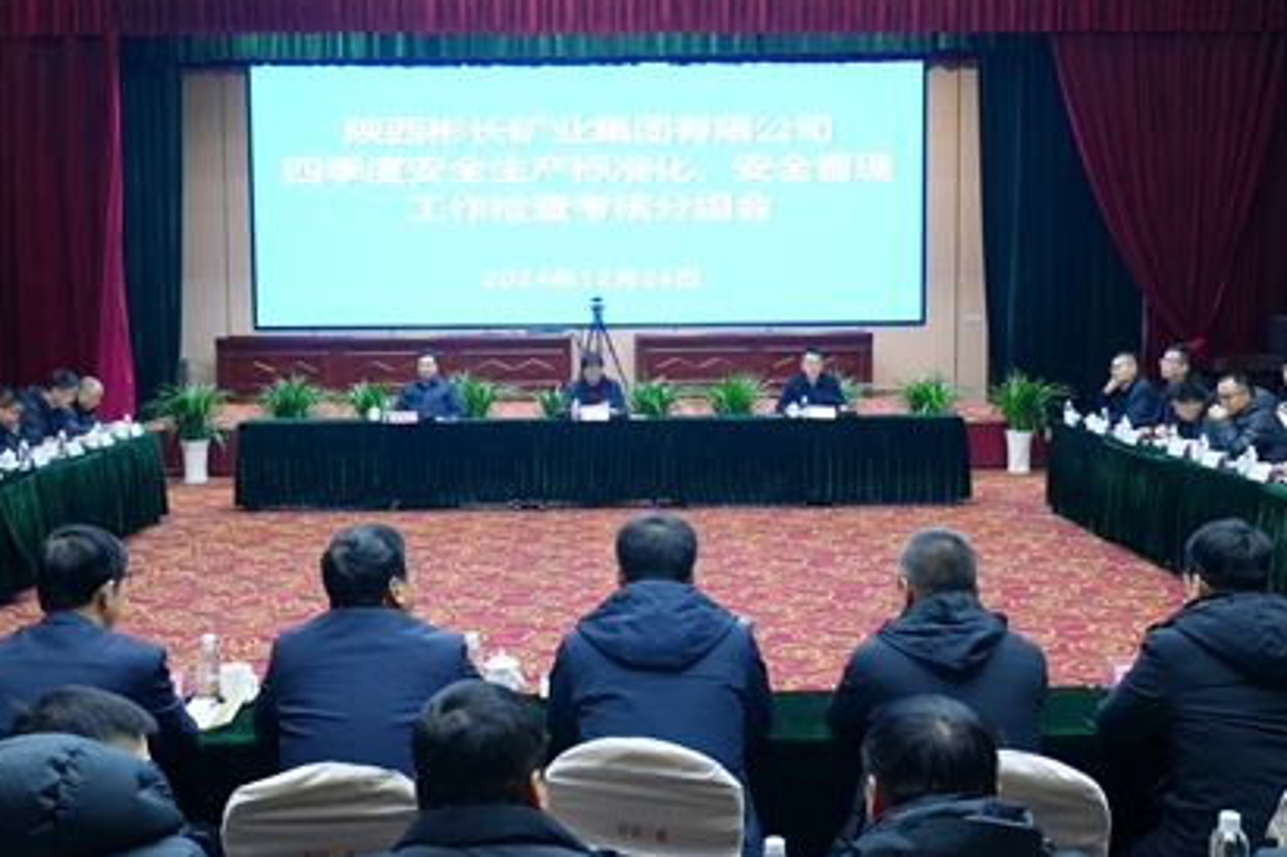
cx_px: 618
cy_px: 408
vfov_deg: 32.6
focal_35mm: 41
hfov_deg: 47.4
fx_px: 1465
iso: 1250
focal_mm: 28
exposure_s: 1/60
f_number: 4.5
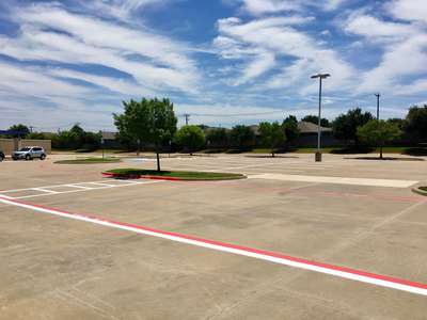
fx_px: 358
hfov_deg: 61.7
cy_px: 160
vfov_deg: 48.2
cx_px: 214
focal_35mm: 29
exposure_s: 1/3344
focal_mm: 4.15
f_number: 2.2
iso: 25
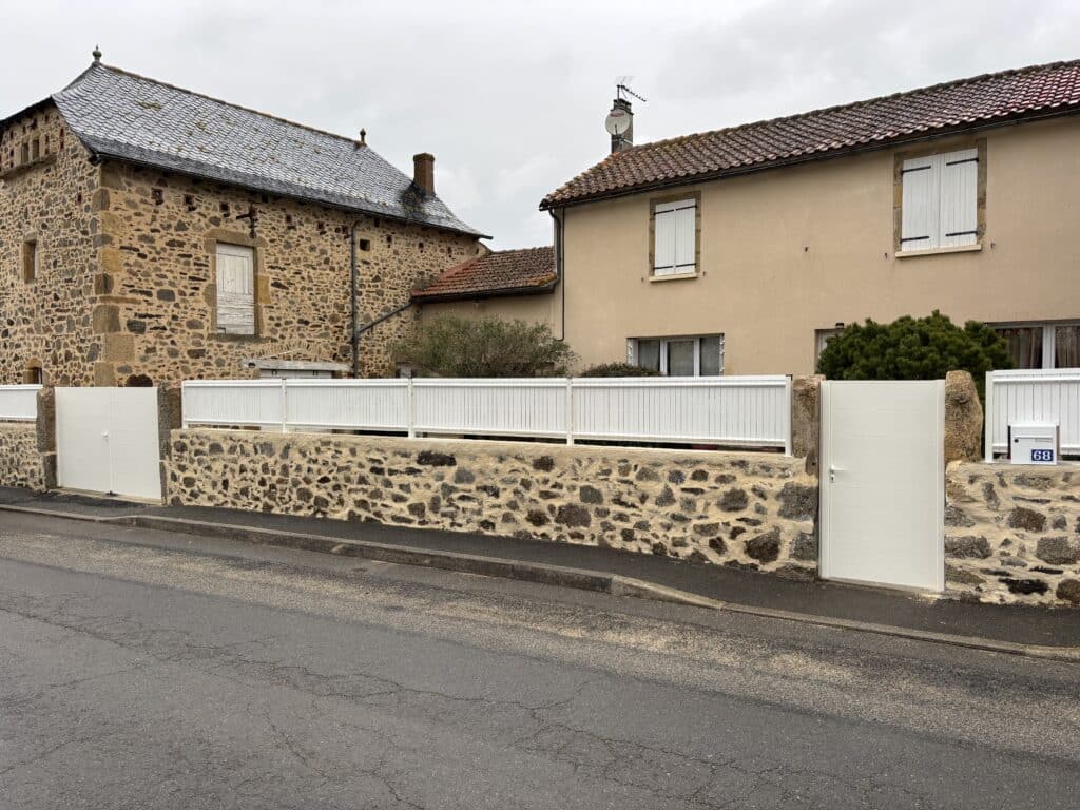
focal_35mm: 26
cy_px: 405
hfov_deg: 67.3
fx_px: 811
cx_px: 540
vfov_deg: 53.1
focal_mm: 5.96
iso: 50
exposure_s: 1/437
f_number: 1.6
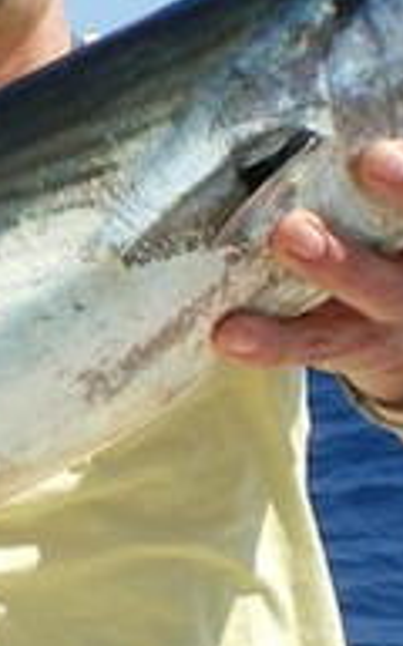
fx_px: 2197
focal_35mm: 125
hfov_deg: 10.4
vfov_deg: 16.7
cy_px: 384
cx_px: -7
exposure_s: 1/500
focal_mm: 6.3
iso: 50
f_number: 4.6
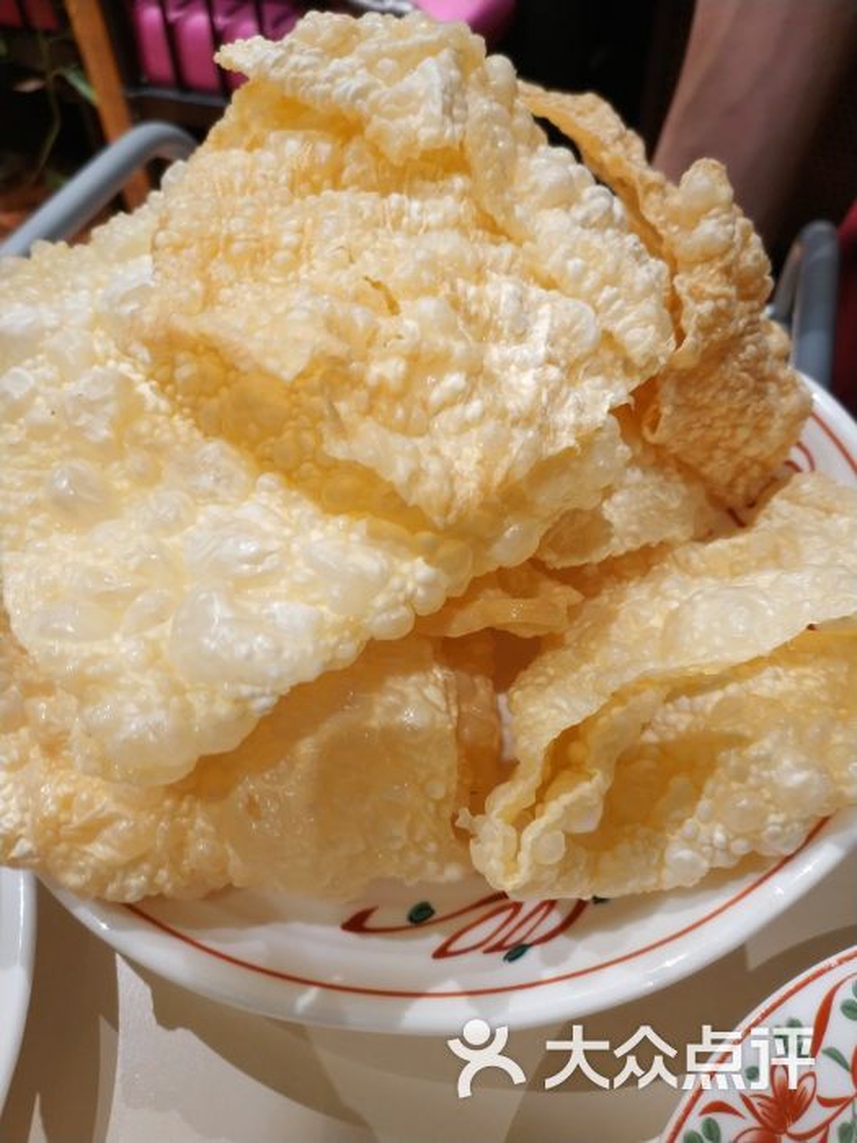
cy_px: 572
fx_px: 1056
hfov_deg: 44.2
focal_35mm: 32
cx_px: 428
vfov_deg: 56.8
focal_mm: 4.5
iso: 285
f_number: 2
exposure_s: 1/25
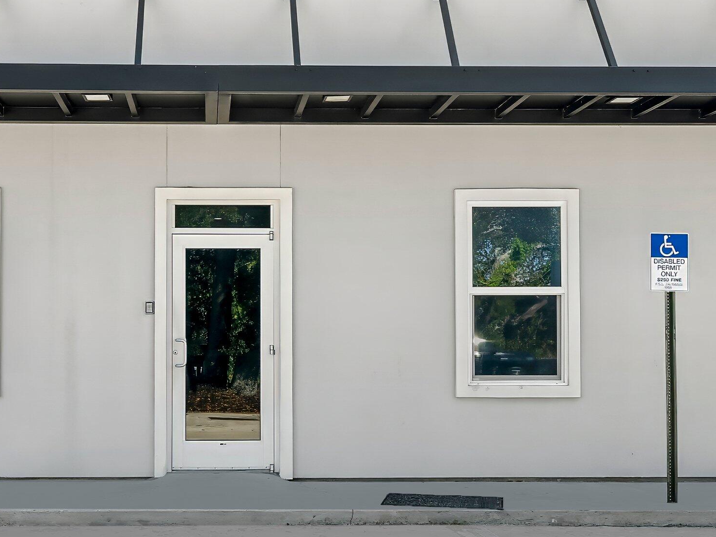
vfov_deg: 30.2
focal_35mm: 48
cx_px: 227
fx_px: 993
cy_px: 319
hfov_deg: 39.1
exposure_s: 1/125
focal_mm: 24
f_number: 9
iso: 400
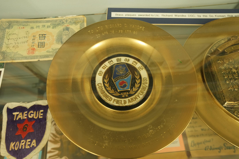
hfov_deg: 73.7
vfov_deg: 53.1
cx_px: 120
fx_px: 159
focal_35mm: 24
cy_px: 80
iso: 1000
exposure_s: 1/30
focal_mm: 24
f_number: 6.3
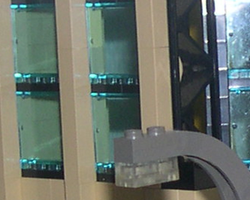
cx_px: 344
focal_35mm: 253
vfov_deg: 6.1
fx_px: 1871
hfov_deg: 7.5
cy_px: 105
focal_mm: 8
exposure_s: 1/60
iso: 100
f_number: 2.8
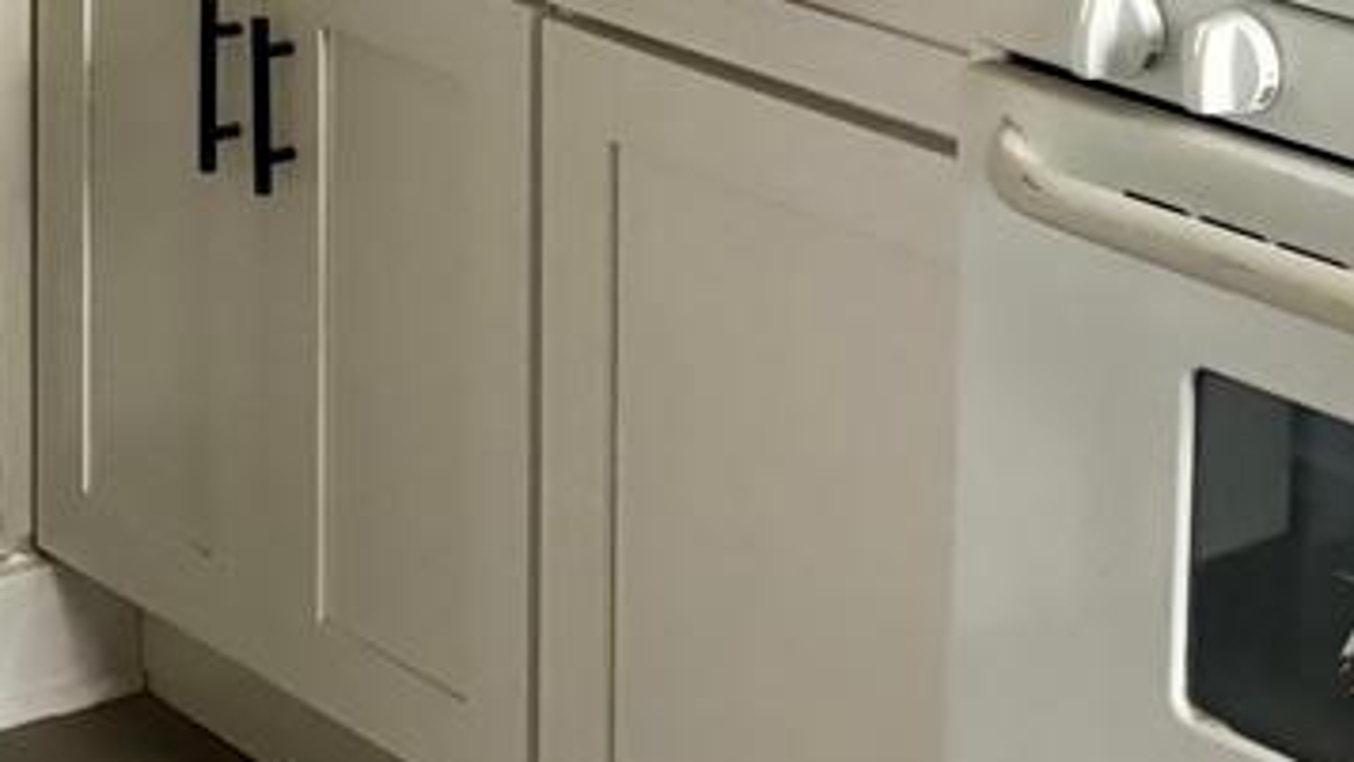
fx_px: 4381
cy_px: -758
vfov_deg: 9.3
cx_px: -4
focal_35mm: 122
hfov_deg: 17.2
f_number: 1.6
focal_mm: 5.96
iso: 320
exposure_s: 1/60
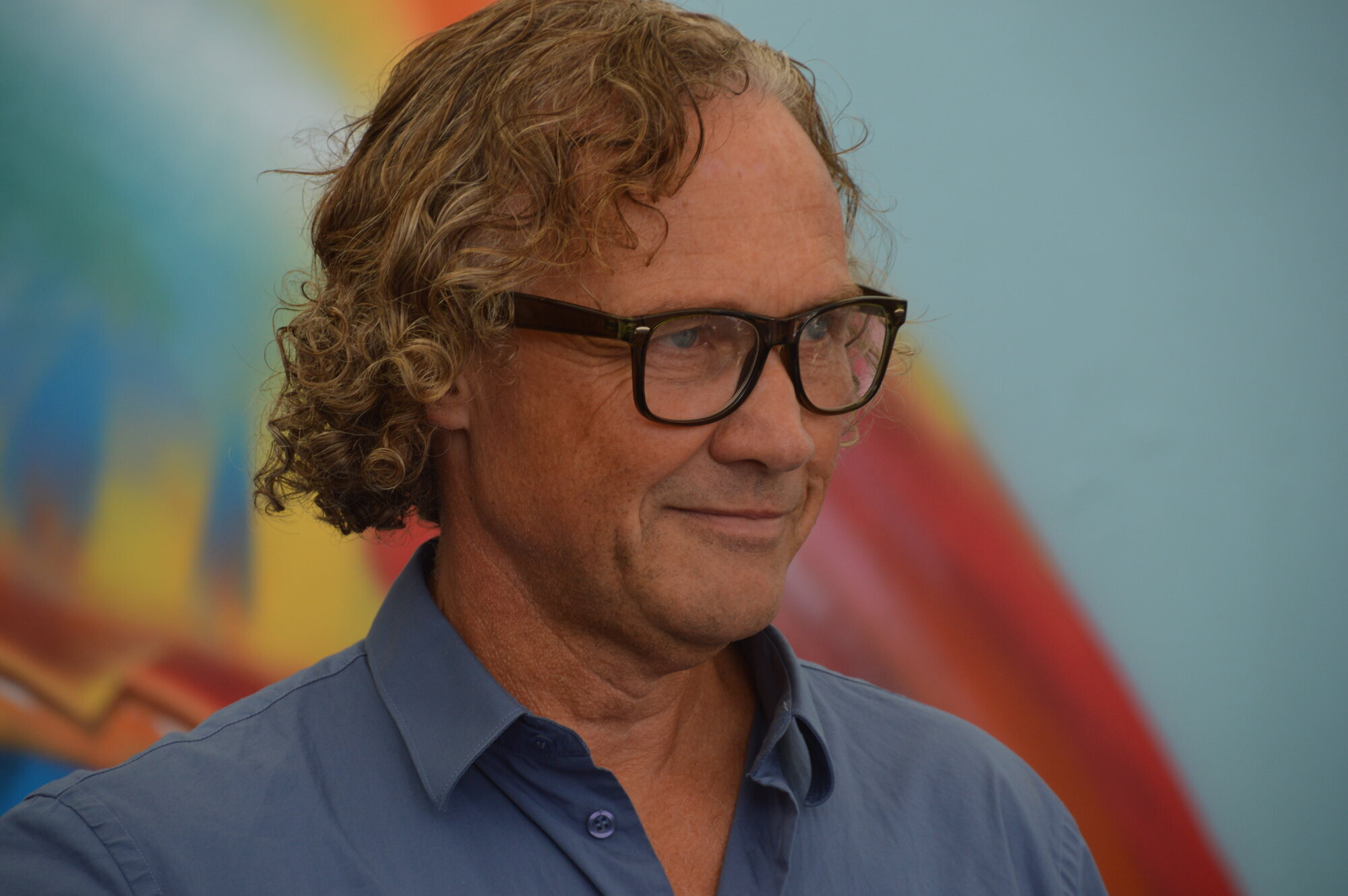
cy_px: 448
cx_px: 674
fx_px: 9540
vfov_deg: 5.4
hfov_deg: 8.1
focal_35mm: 255
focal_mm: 170
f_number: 6
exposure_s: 1/500
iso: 220
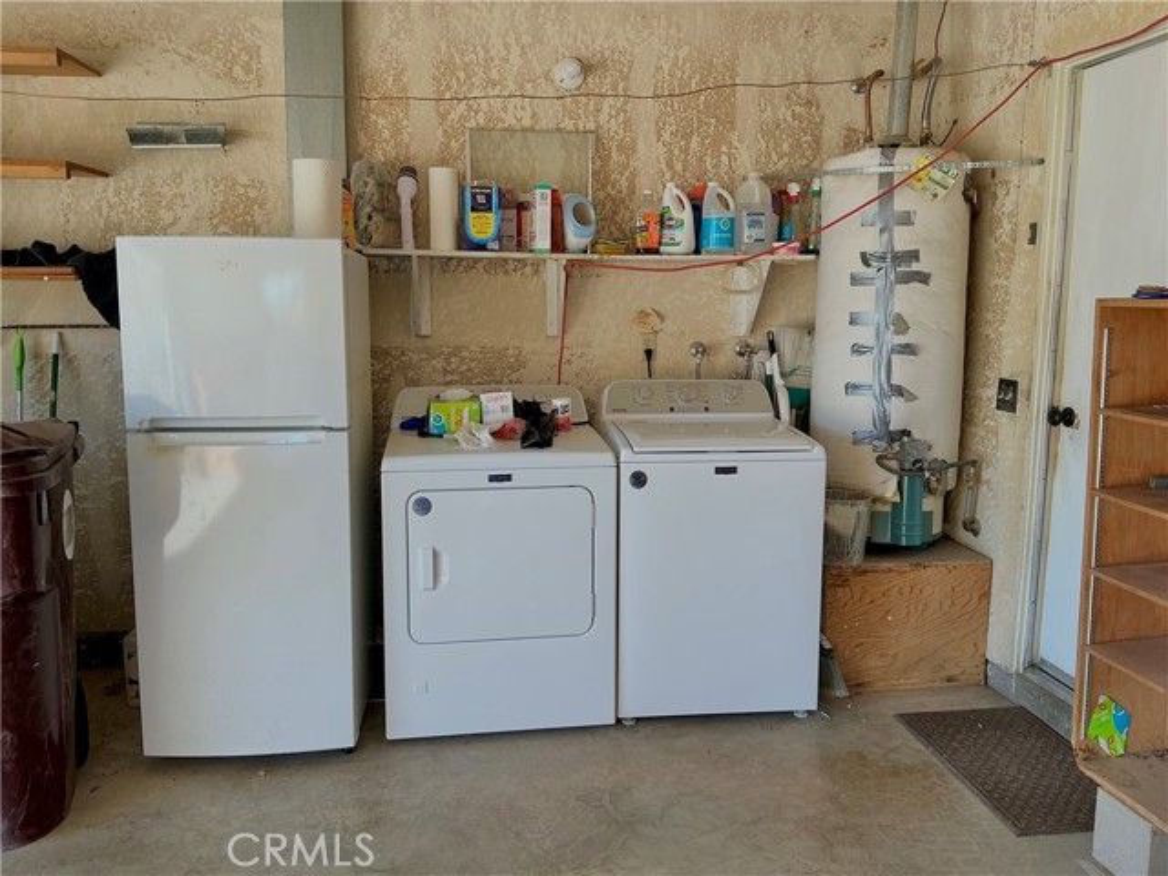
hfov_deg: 61.7
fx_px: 979
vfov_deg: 48.2
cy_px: 438
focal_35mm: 29
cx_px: 584
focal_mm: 3
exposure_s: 1/120
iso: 25
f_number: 1.8
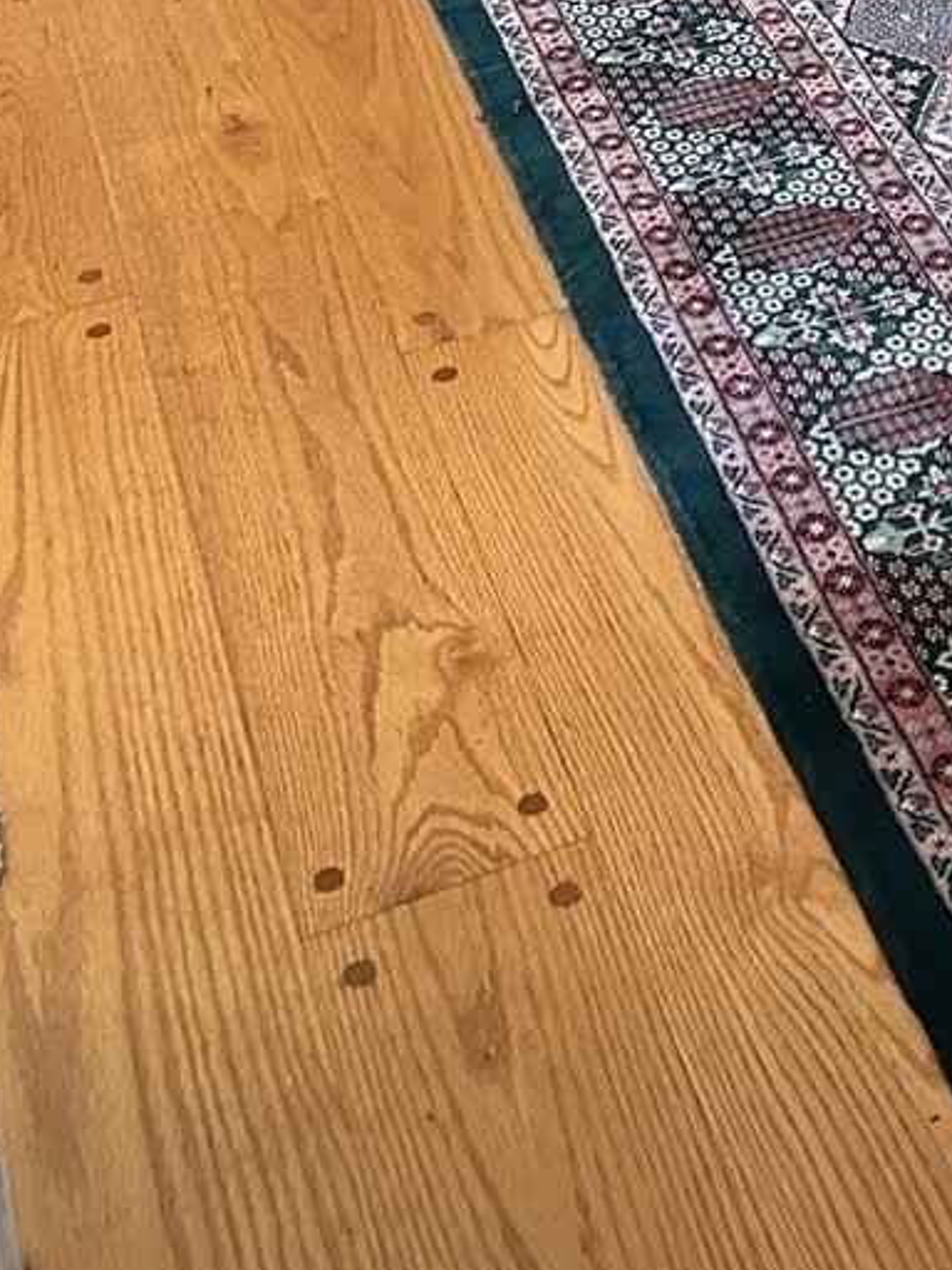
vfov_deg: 21.2
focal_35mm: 78
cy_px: -618
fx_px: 2860
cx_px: 1093
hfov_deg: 18.1
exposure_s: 1/60
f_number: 1.5
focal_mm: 5.7
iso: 400
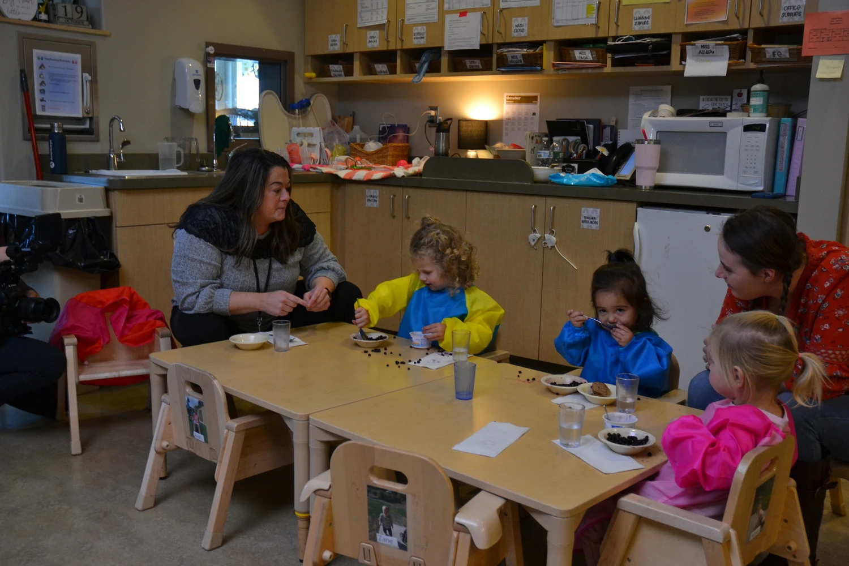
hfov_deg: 51.3
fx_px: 884
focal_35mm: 38
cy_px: 283
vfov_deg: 35.5
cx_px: 424
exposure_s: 1/60
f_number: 3.8
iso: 560
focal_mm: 25
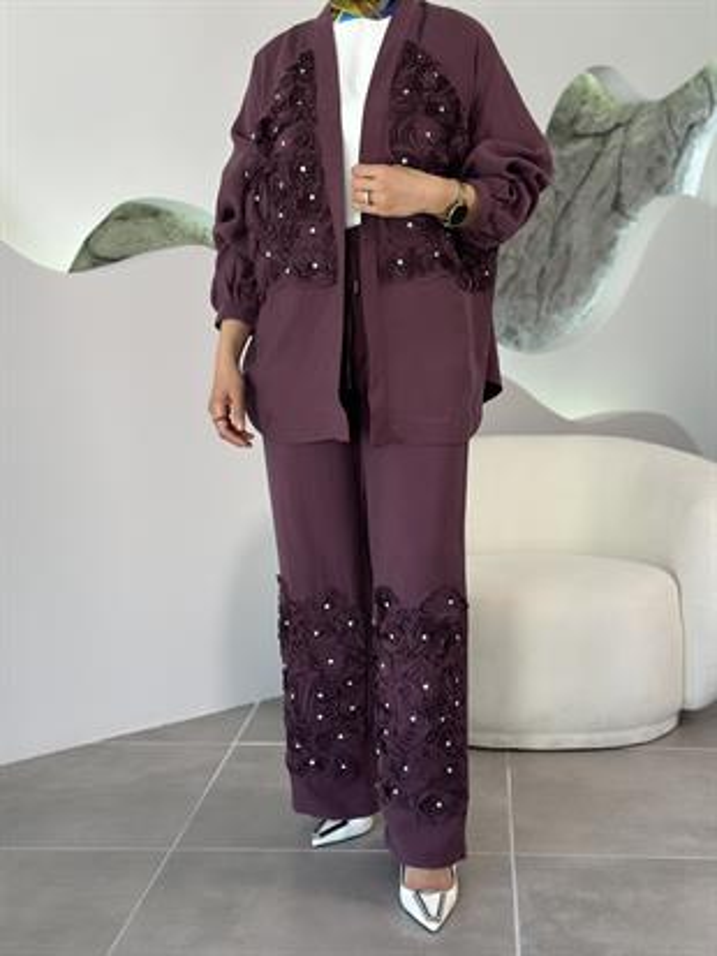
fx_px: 1325
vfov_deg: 39.6
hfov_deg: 30.3
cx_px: 358
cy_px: 478
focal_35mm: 48
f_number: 1.78
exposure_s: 1/242
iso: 80
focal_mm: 6.86
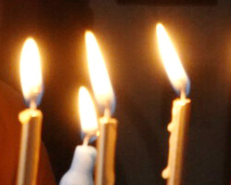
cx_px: 10
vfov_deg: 4.9
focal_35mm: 317
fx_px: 2166
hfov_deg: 6.1
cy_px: -47
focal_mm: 30.85
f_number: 7.1
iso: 3200
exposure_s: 1/100
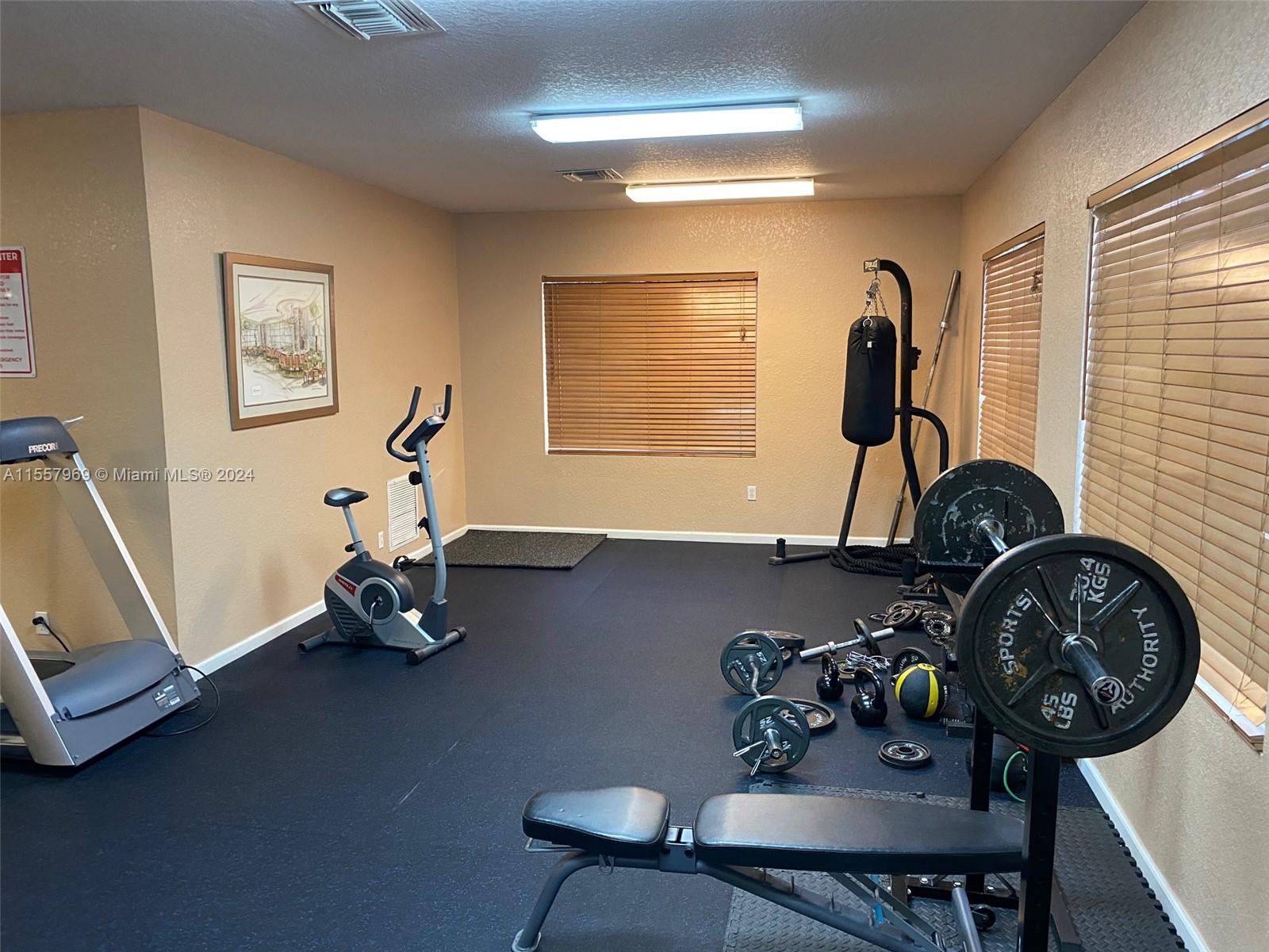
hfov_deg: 67.3
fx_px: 953
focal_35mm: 26
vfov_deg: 53.1
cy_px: 476
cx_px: 634
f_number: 1.8
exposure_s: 1/60
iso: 250
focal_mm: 4.25
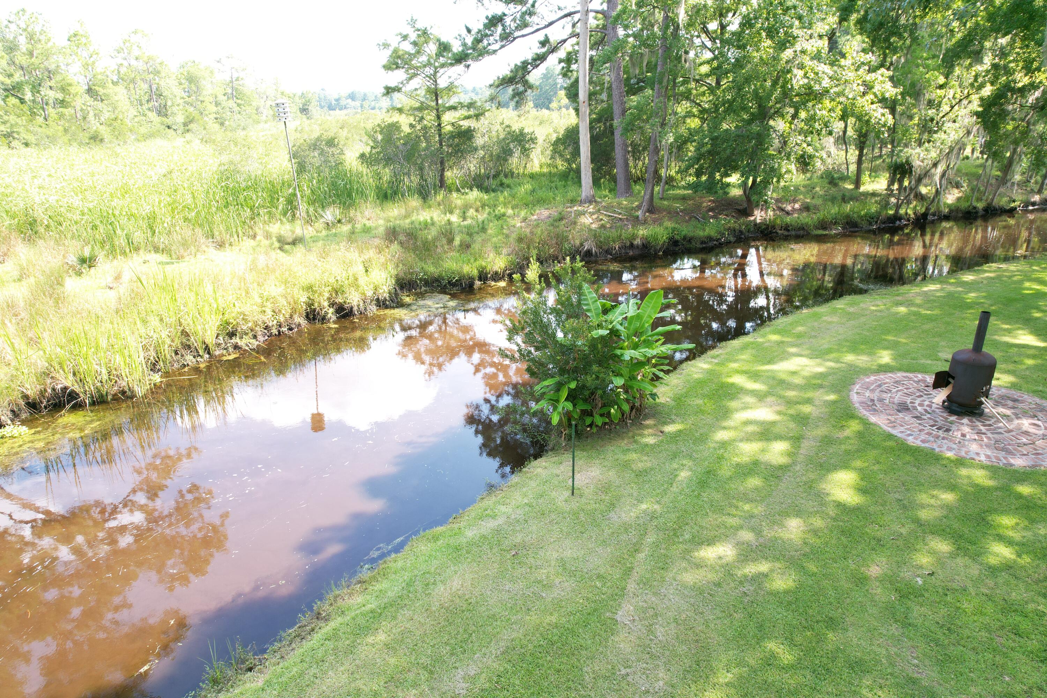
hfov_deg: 78.6
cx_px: 524
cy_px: 349
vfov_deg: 57.2
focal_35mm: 22
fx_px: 640
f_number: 2.8
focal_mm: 8.38
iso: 100
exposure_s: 1/160
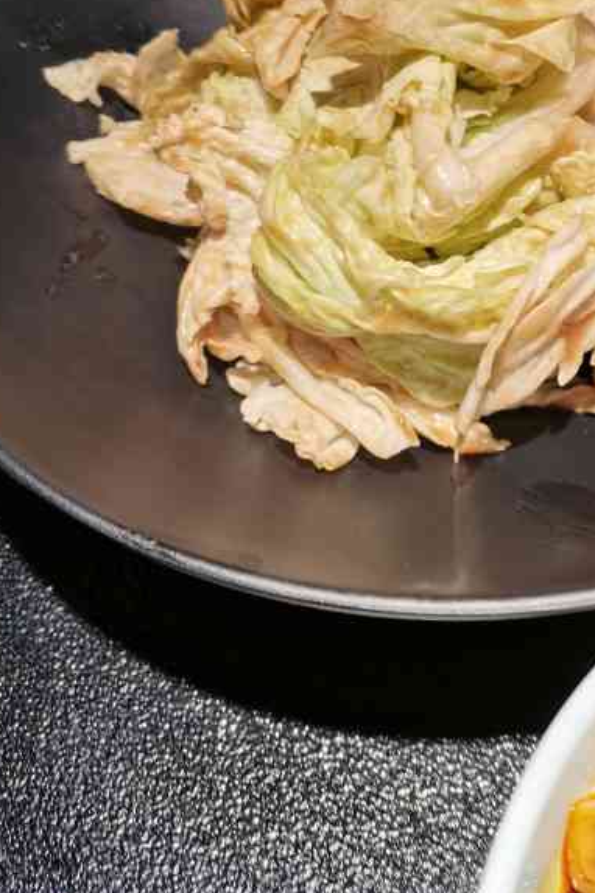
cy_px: 217
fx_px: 1091
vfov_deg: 43.0
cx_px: 472
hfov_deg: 29.8
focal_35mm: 44
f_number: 1.8
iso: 100
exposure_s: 1/100
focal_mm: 5.58
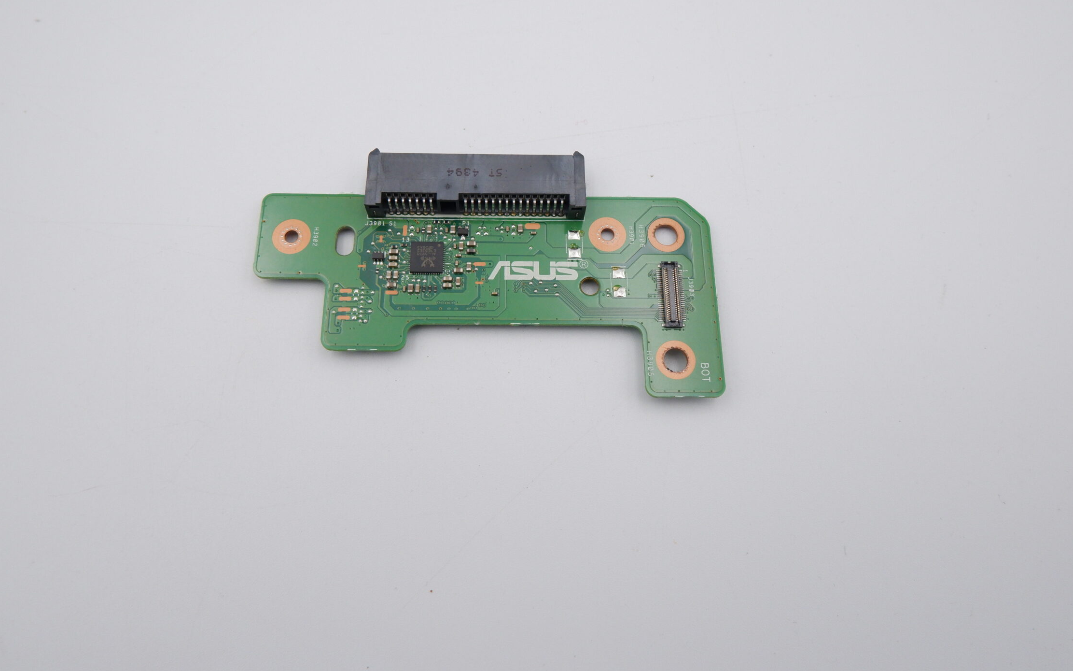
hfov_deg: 68.4
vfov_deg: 45.7
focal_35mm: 27
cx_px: 516
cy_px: 264
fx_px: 789
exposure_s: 1/420
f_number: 7.1
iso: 1250
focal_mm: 15
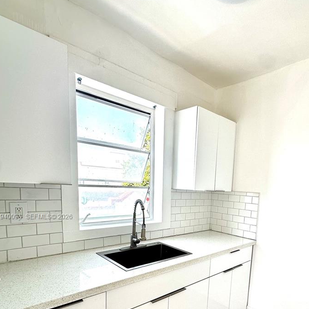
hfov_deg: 68.5
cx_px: 193
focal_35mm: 22
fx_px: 222
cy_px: 217
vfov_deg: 66.8
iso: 40
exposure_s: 1/133
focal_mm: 2.22
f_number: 2.2
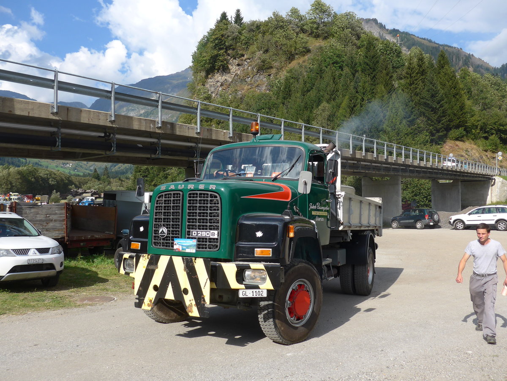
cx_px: 254
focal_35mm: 29
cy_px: 190
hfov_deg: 61.7
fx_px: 425
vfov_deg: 48.2
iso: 80
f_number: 2.8
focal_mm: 6
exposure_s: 1/1300
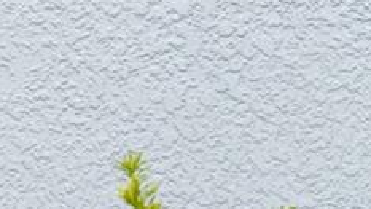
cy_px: 431
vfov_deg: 4.7
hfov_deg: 7.7
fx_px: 2479
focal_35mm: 252
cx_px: -651
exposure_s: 1/100
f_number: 7.1
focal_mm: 35
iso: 50
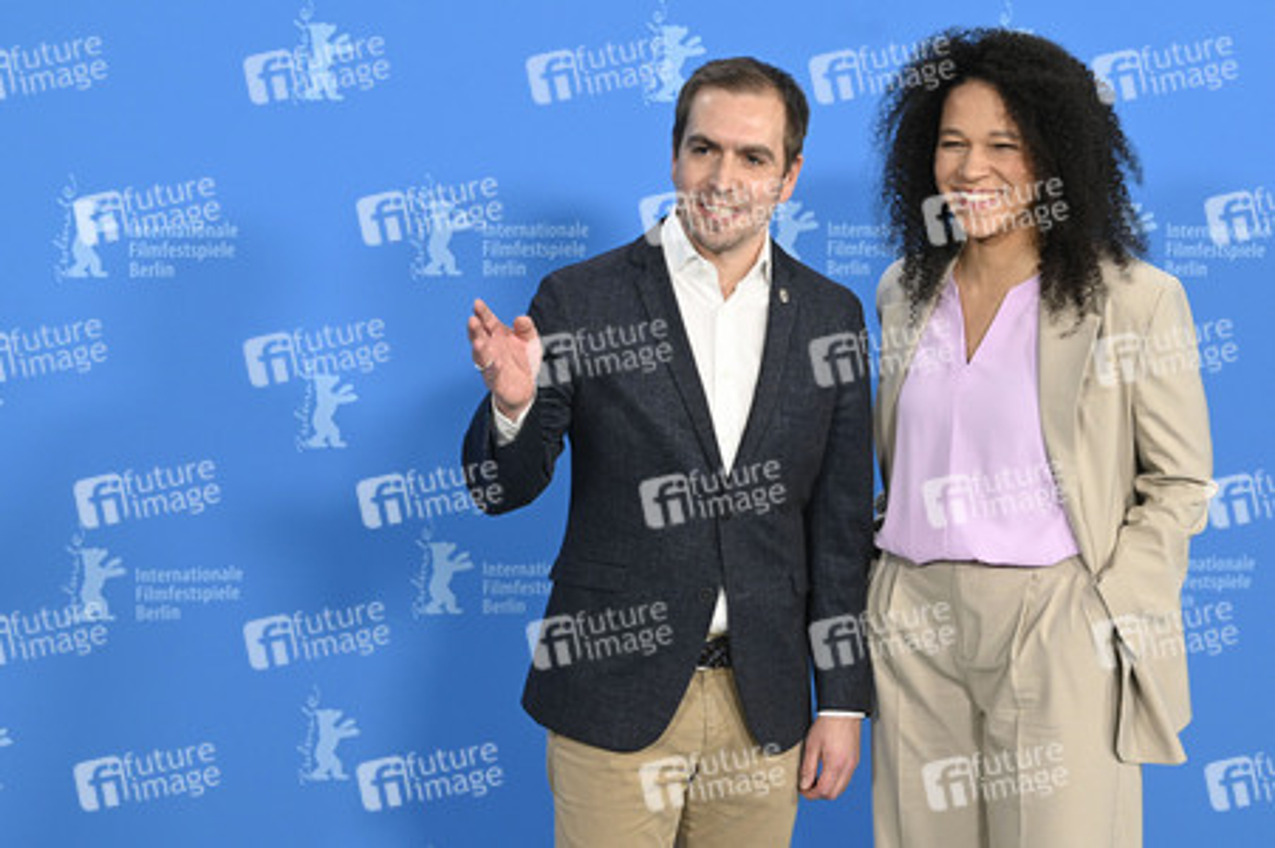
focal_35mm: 70
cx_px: 638
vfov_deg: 19.4
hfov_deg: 28.9
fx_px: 2477
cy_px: 424
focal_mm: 70
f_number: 5.6
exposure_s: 1/400
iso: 3200
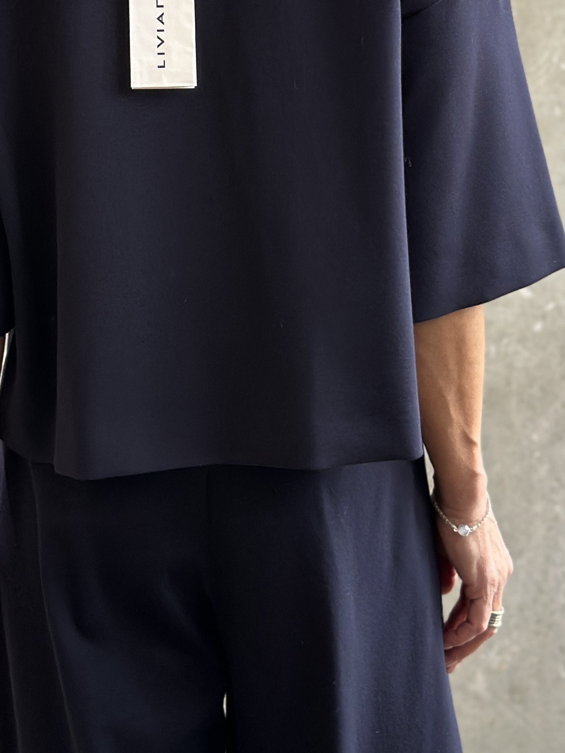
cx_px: 117
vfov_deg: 17.6
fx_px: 2372
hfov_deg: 13.5
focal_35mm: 109
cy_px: -22
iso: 125
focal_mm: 6.86
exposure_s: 1/106
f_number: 1.78
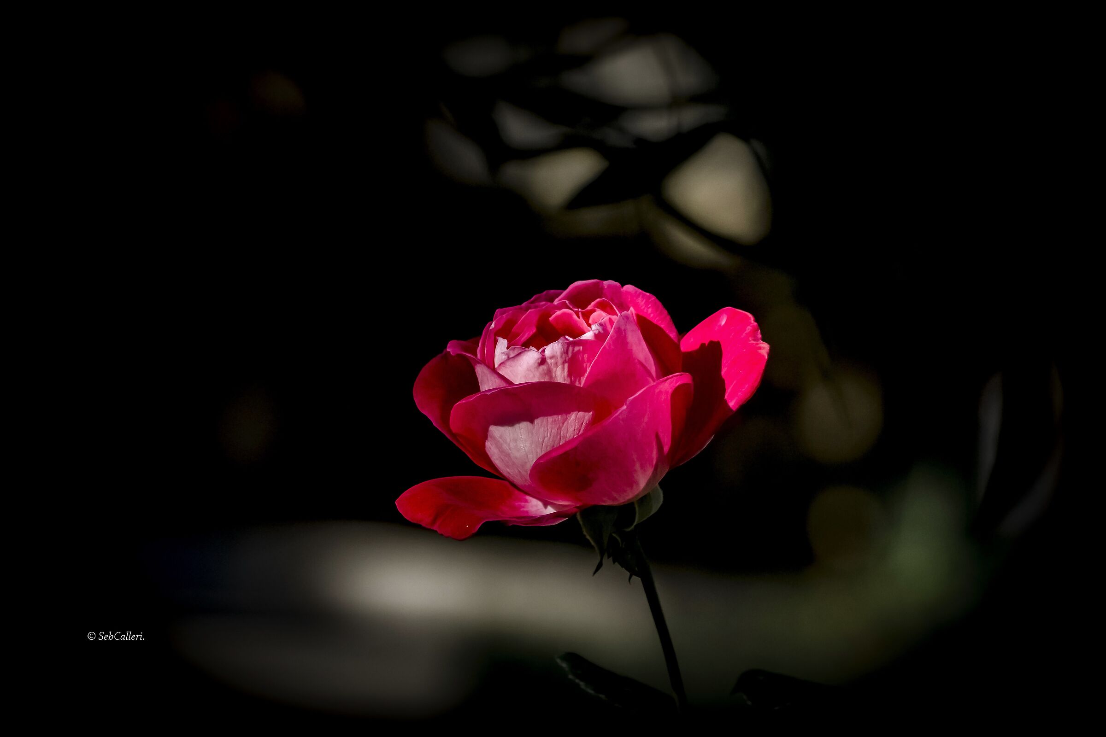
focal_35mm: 202
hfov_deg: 10.2
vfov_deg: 6.8
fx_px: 6221
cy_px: 368
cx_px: 553
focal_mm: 135
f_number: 8
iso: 2000
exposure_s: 1/5000
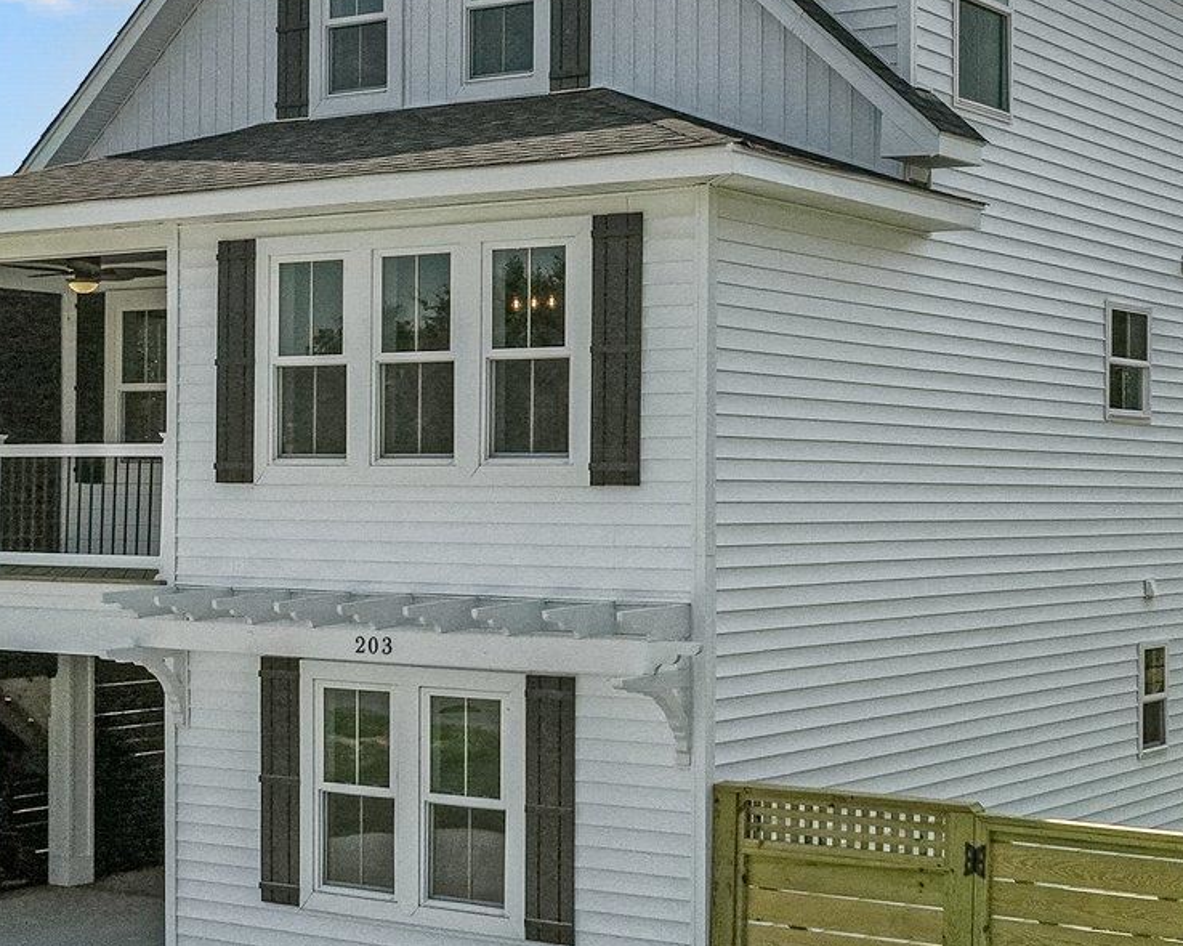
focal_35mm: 65
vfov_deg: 23.5
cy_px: 489
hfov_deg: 29.1
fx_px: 2275
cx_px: 704
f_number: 4.5
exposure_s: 1/8000
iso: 160
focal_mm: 12.29
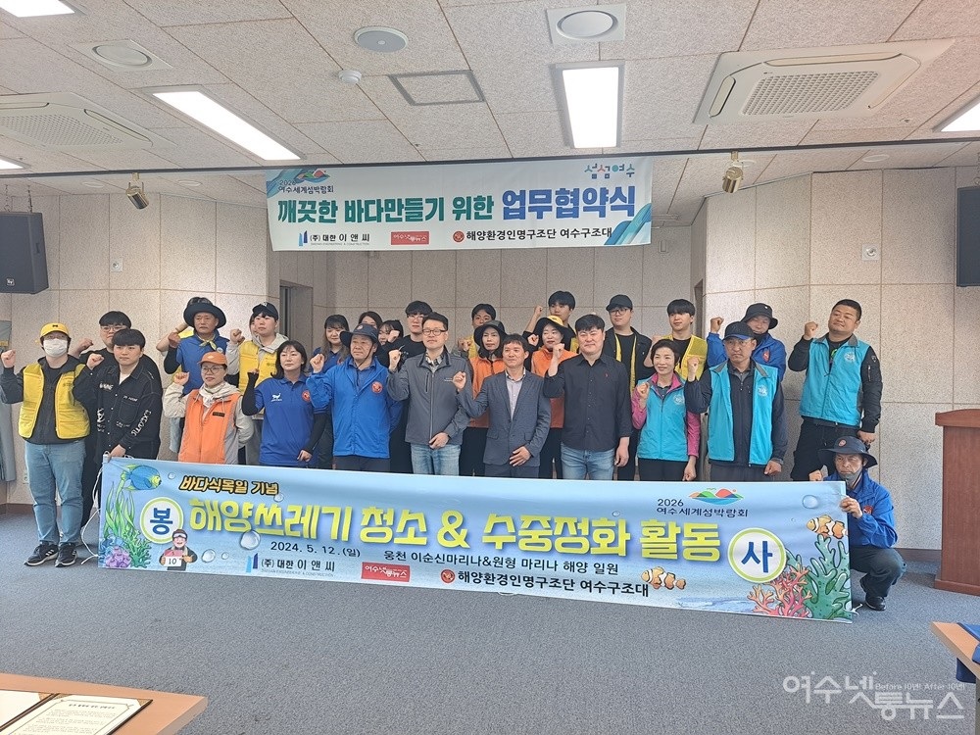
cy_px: 368
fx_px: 679
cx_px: 490
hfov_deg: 71.6
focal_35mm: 24
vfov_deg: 56.8
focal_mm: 5.23
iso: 80
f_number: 1.8
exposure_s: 1/60
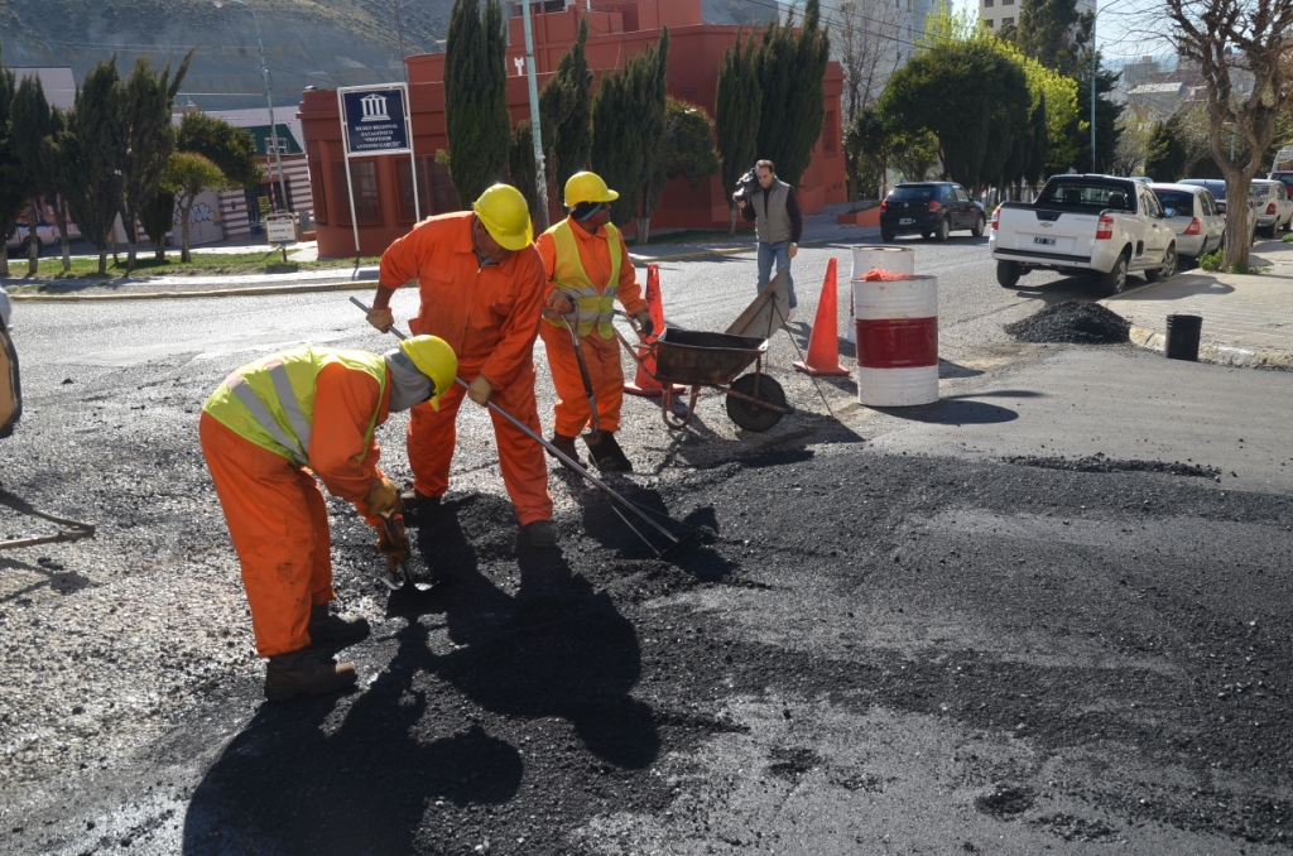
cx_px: 646
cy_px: 428
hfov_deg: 57.3
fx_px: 1183
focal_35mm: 33
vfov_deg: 39.8
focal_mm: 22
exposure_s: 1/250
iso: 160
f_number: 8
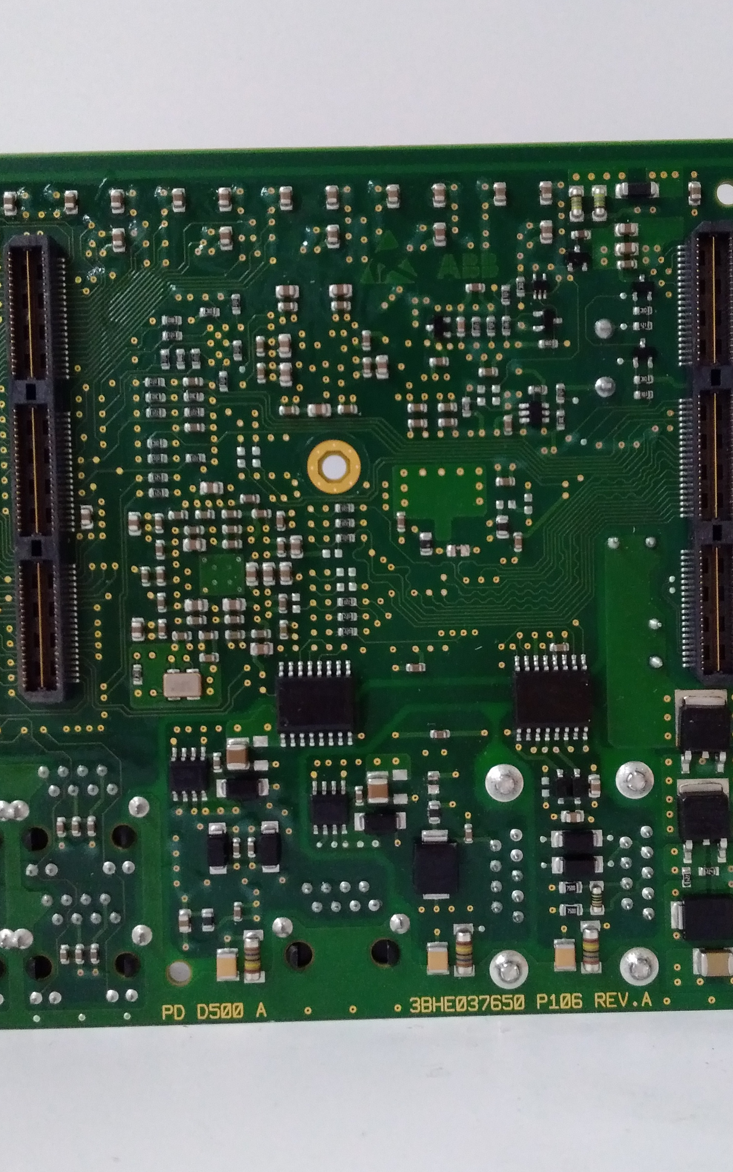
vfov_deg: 50.4
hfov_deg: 32.7
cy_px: 591
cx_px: 419
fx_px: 1247
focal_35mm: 39
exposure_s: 1/33
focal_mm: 3.79
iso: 655
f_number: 2
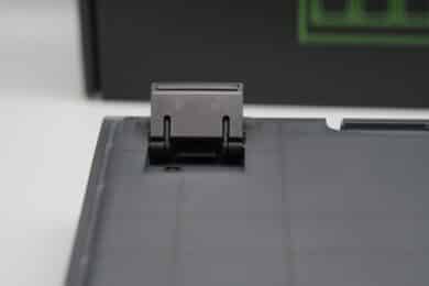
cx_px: 214
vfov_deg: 13.3
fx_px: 1227
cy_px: 143
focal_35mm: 103
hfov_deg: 19.8
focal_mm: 103
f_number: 9
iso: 1600
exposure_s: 1/125
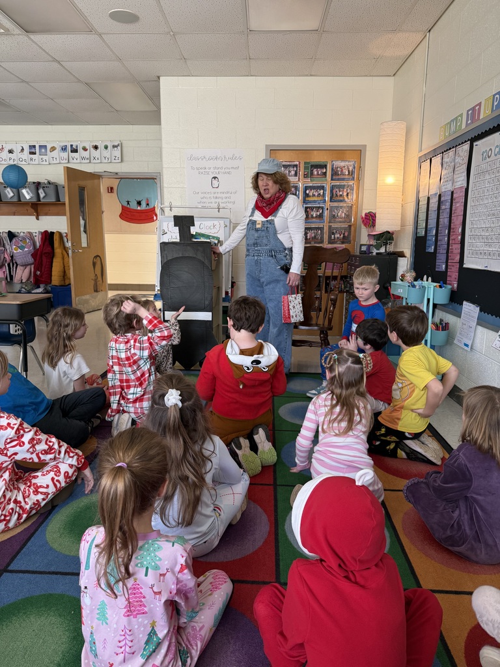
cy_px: 334
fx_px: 462
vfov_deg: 71.6
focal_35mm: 24
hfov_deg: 56.8
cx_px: 250
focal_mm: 6.76
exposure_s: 1/60
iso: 125
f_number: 1.78
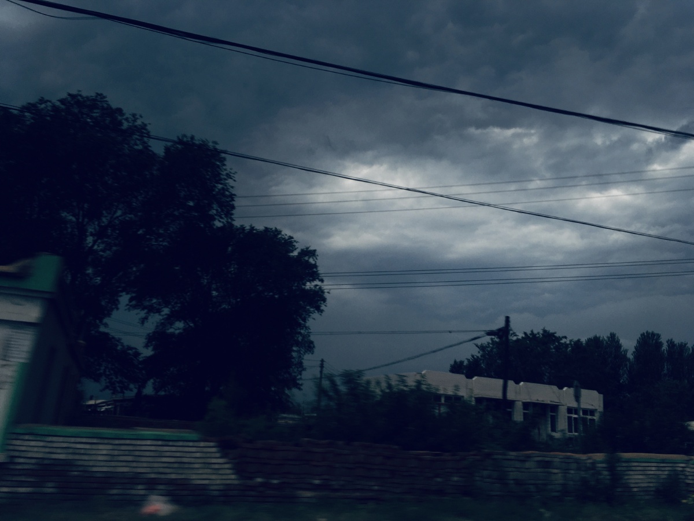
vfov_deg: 48.2
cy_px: 260
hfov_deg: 61.7
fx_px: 581
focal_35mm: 29
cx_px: 347
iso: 25
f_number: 2.2
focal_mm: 4.15
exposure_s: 1/162
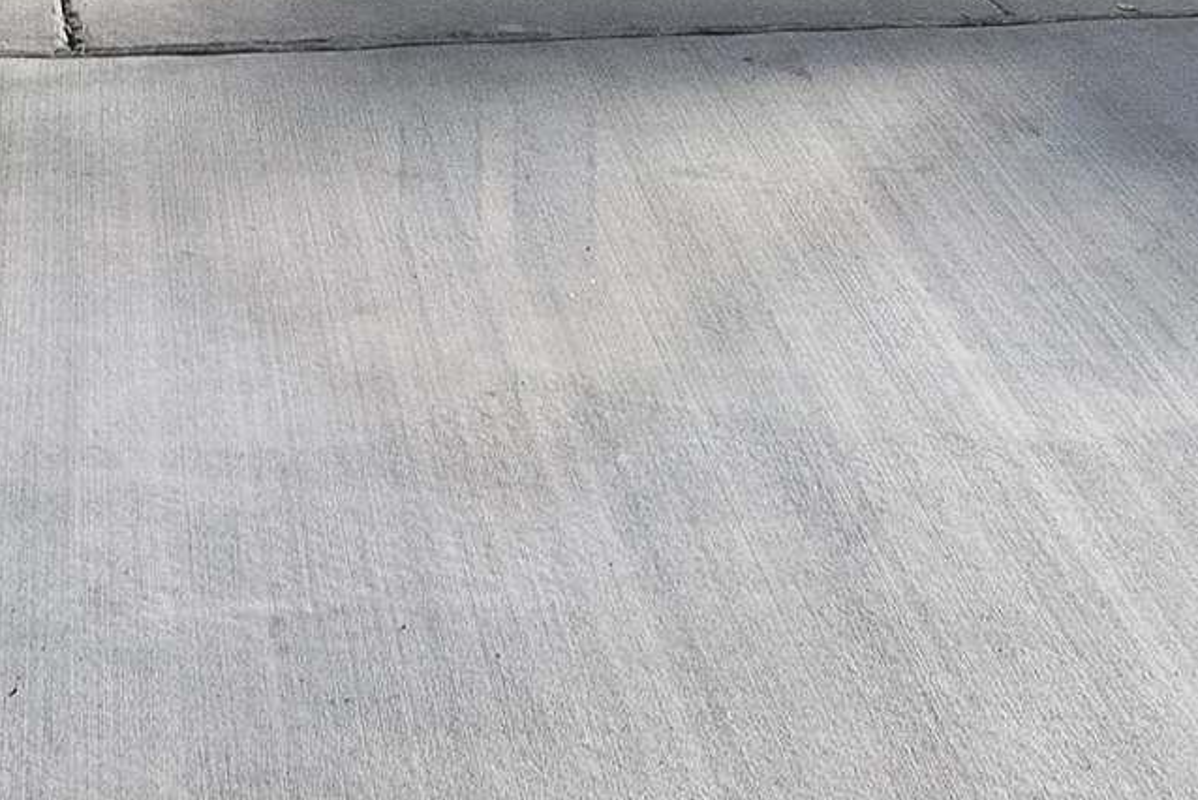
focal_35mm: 77
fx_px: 2563
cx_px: 56
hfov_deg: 25.3
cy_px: -836
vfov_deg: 14.5
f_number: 11
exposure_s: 1/100
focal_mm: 11
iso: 320
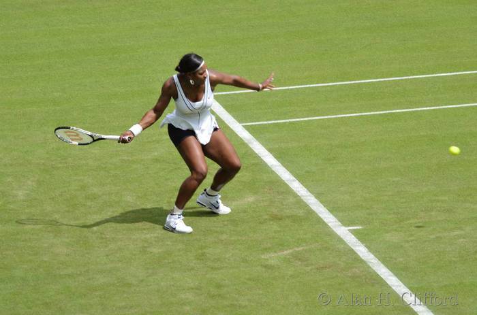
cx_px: 238
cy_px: 158
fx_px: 4956
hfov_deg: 5.5
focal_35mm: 375
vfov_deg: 3.6
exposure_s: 1/500
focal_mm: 250
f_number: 5.6
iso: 100
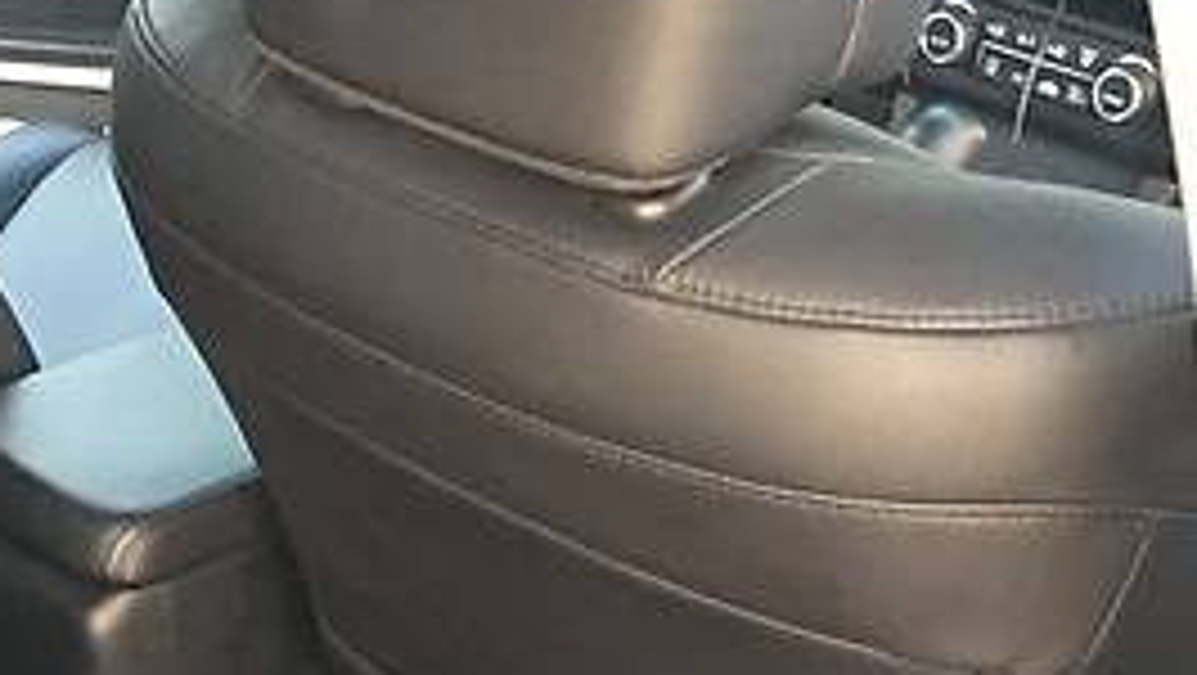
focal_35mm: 95
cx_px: 45
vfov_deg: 12.1
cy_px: 1066
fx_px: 3017
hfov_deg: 21.8
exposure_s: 1/8
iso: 125
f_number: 2.2
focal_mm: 4.2
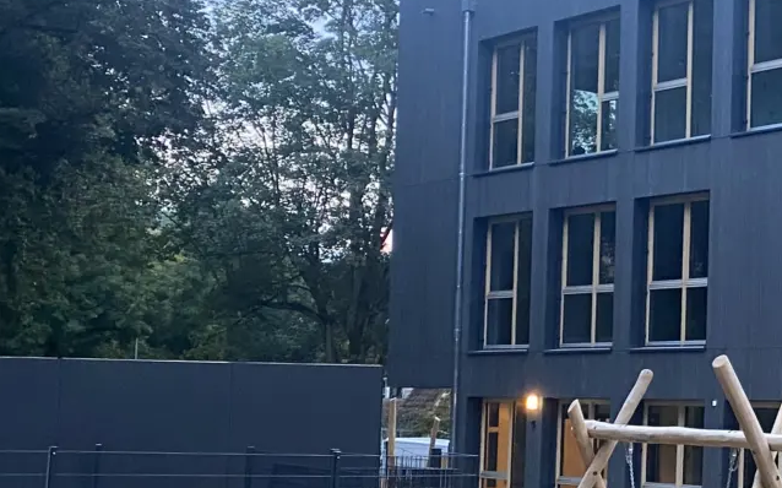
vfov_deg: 15.7
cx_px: 1057
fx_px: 1768
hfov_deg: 22.0
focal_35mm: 83
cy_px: 315
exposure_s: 1/60
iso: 160
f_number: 1.8
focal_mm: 4.25
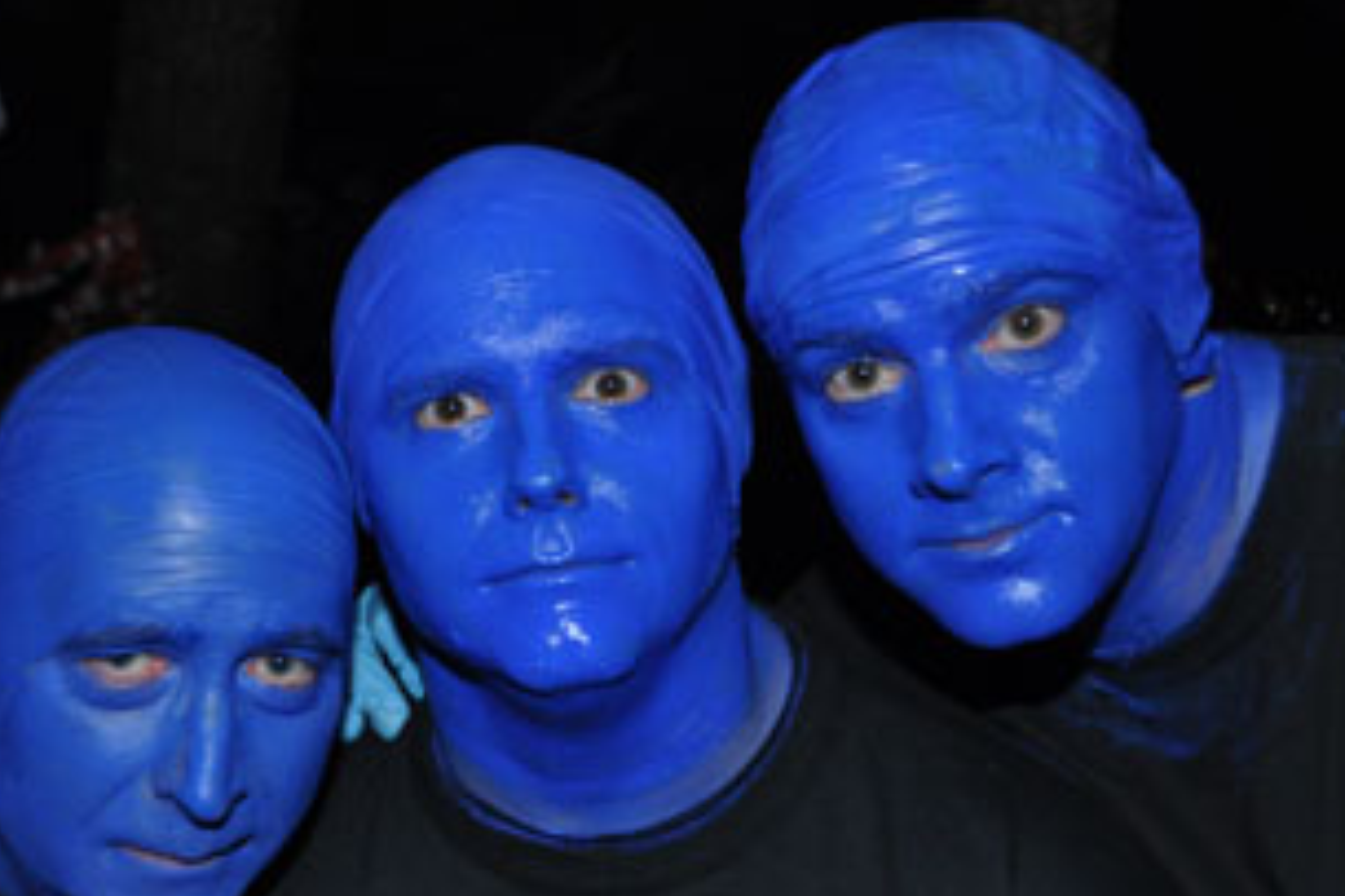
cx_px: 494
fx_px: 2352
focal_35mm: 63
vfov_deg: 21.5
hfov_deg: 31.7
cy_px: 538
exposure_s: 1/60
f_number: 4
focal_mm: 32
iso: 800
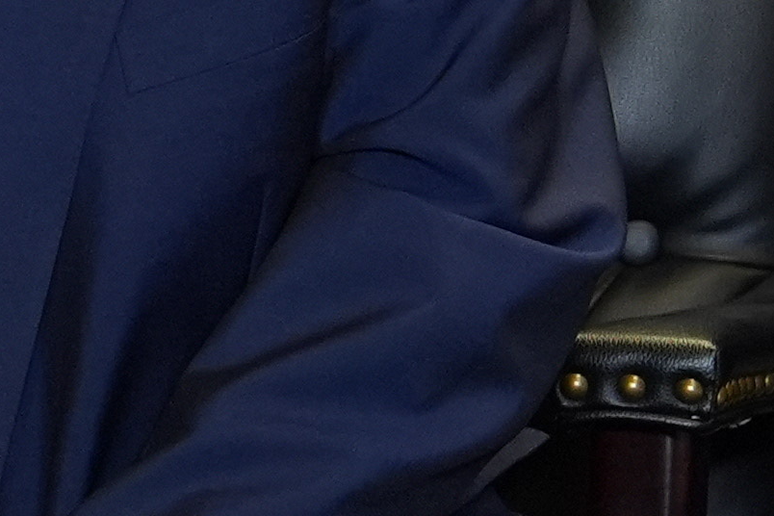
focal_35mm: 448
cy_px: 208
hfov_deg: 4.4
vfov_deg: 3.1
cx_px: -1677
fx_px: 9631
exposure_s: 1/250
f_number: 2.8
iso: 2000
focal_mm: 60
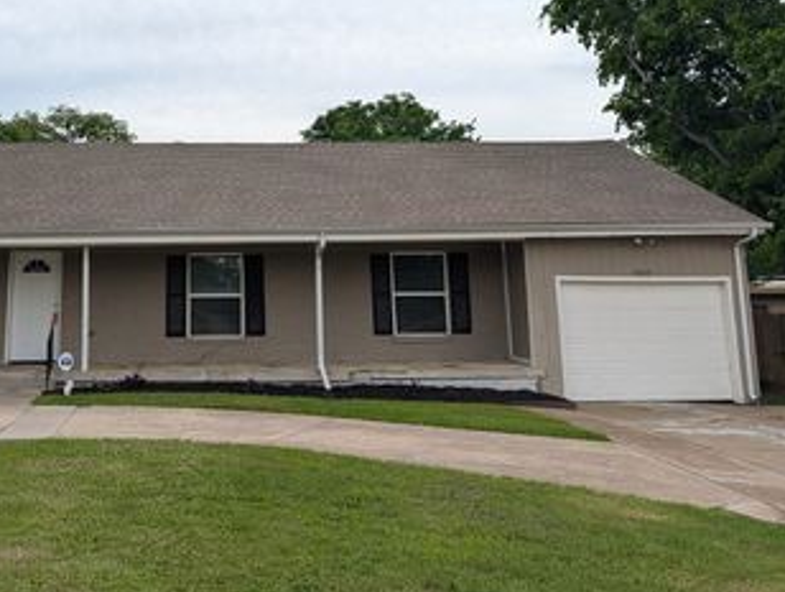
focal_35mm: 39
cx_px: 204
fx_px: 886
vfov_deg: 36.0
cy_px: 142
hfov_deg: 46.2
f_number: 1.68
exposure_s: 1/1178
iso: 21
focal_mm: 6.9
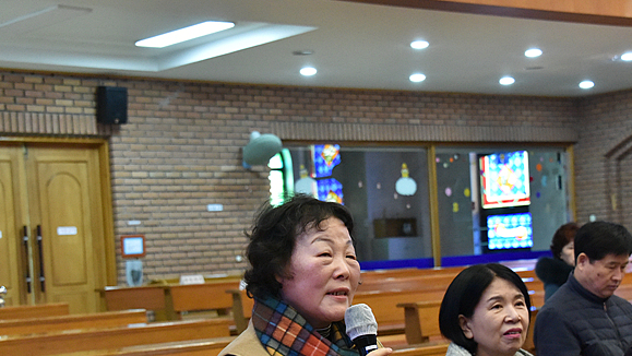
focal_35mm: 81
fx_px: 1358
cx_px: 344
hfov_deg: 26.2
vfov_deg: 14.9
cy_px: 270
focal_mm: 56
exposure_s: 1/125
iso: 6400
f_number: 6.3
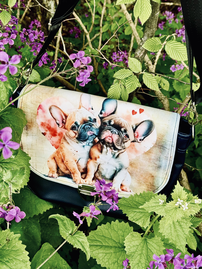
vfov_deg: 39.7
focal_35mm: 48
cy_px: 134
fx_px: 373
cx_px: 101
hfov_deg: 30.3
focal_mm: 6.76
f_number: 1.78
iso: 64
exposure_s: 1/231
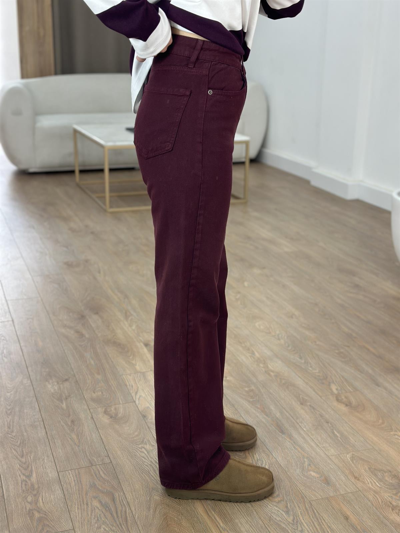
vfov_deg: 39.7
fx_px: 740
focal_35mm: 48
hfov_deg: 30.3
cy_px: 266
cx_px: 200
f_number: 1.78
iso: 80
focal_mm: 6.86
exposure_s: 1/100
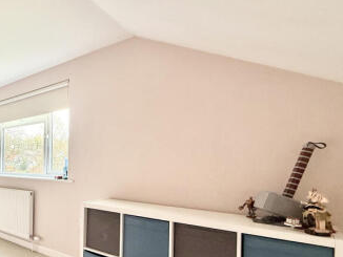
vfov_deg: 54.0
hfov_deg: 62.6
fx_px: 248
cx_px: 62
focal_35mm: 25
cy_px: 168
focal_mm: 2.22
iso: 125
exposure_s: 1/99
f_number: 2.2
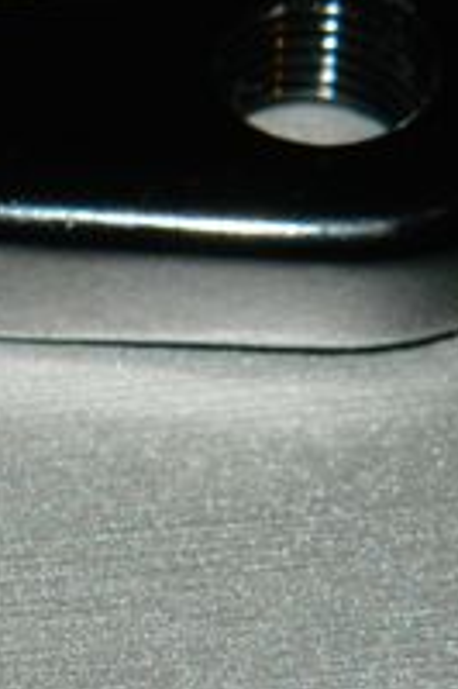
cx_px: -152
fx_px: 5123
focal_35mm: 268
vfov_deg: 7.7
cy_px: 419
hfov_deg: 5.1
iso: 200
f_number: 12.6
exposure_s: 1/30
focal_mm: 18.6
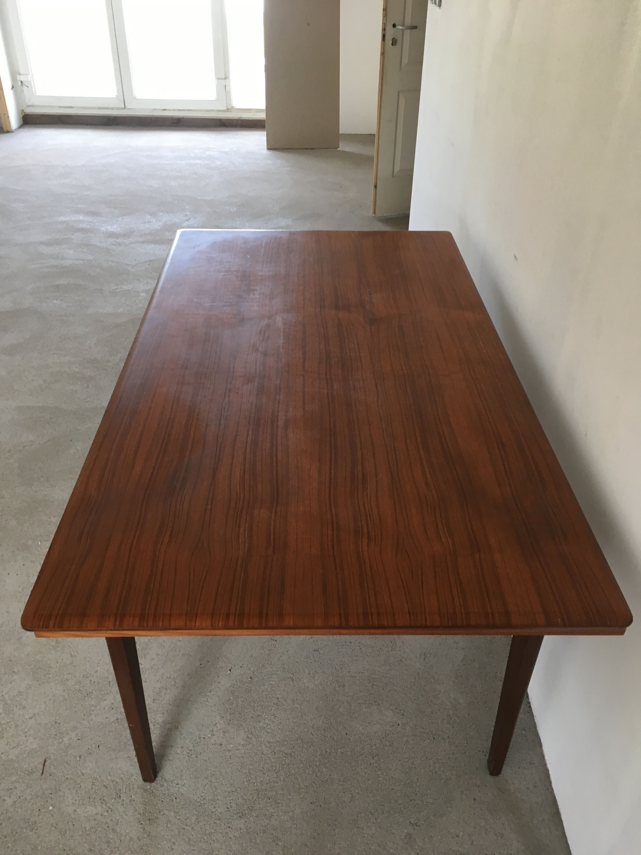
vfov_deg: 61.7
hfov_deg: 48.2
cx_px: 320
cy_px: 428
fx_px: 716
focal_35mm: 29
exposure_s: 1/33
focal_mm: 4.15
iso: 50
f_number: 2.2
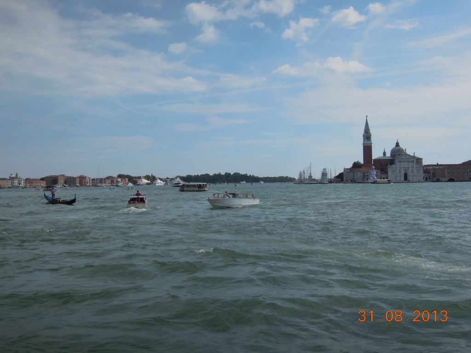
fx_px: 544
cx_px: 236
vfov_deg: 36.0
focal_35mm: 40
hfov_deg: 46.8
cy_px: 176
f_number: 5.8
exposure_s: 1/1250
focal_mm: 7.2
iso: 160
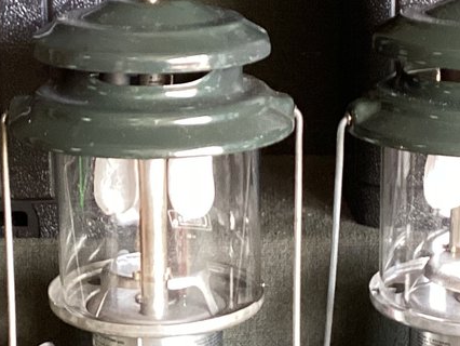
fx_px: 1463
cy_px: 181
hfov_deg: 17.9
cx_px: 226
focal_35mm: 110
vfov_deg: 13.5
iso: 250
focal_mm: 3.3
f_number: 2.4
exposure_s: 1/50
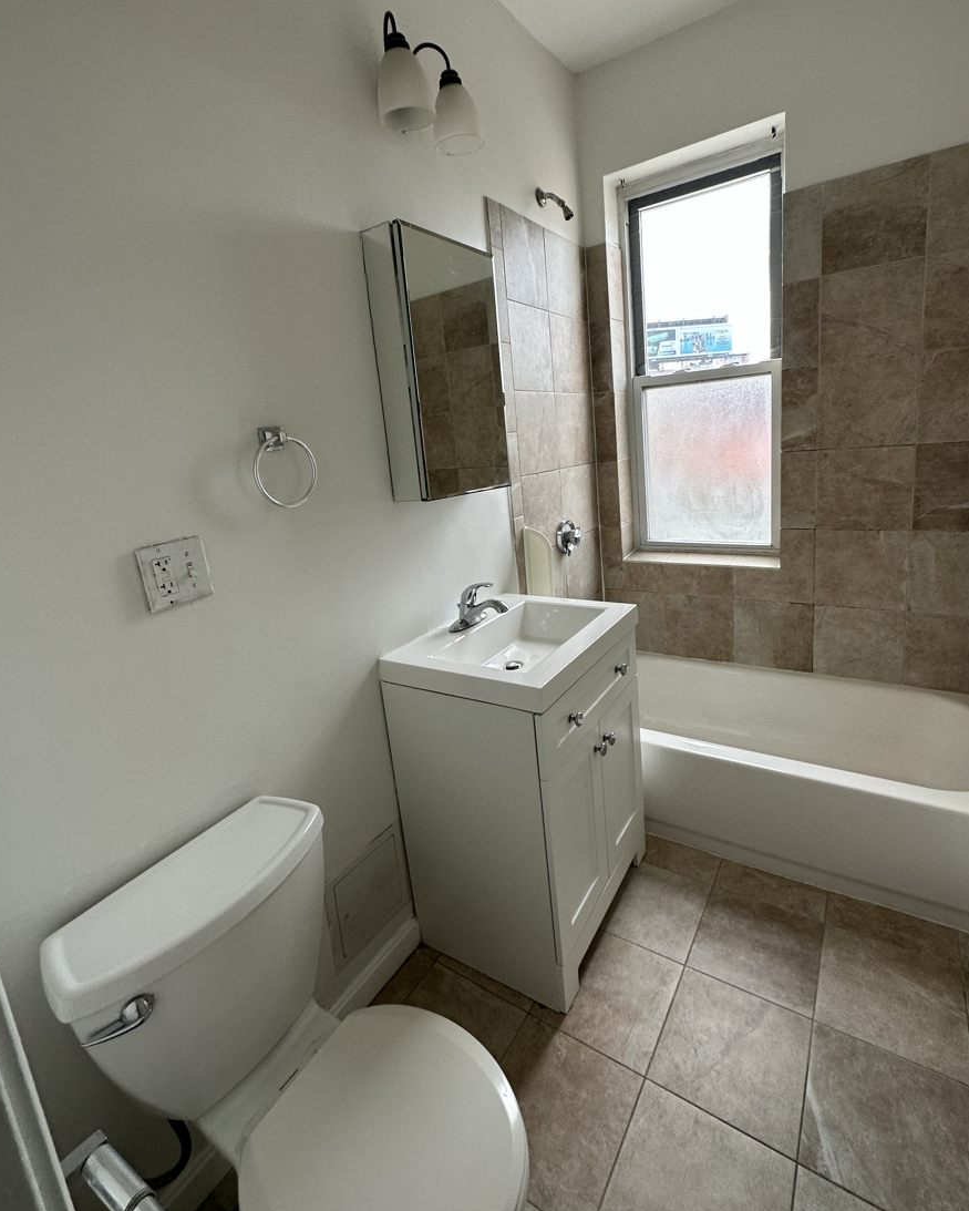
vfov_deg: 92.8
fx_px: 573
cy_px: 548
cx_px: 516
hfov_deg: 80.3
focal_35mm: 16
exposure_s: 1/99
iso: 64
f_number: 2.2
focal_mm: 2.22
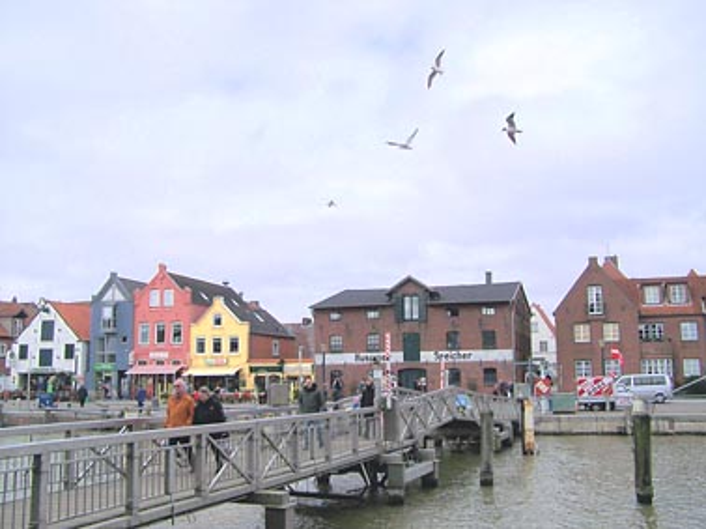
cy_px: 264
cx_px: 353
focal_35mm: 38
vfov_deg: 37.7
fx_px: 775
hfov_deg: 49.0
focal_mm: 6.3
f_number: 4
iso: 64
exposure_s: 1/640
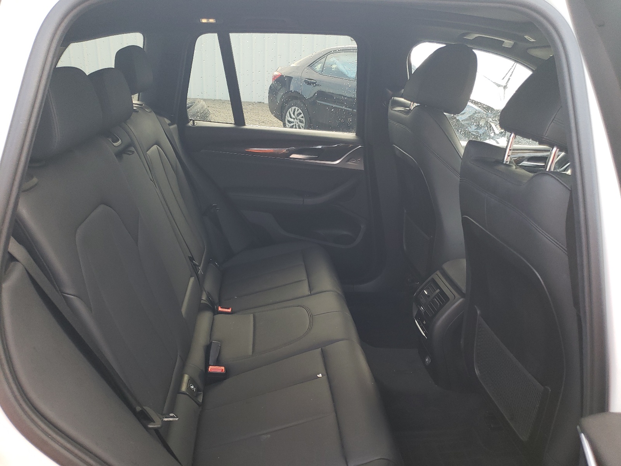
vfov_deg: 53.1
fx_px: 466
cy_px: 233
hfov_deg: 67.3
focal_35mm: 26
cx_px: 310
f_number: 1.5
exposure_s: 1/120
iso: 90
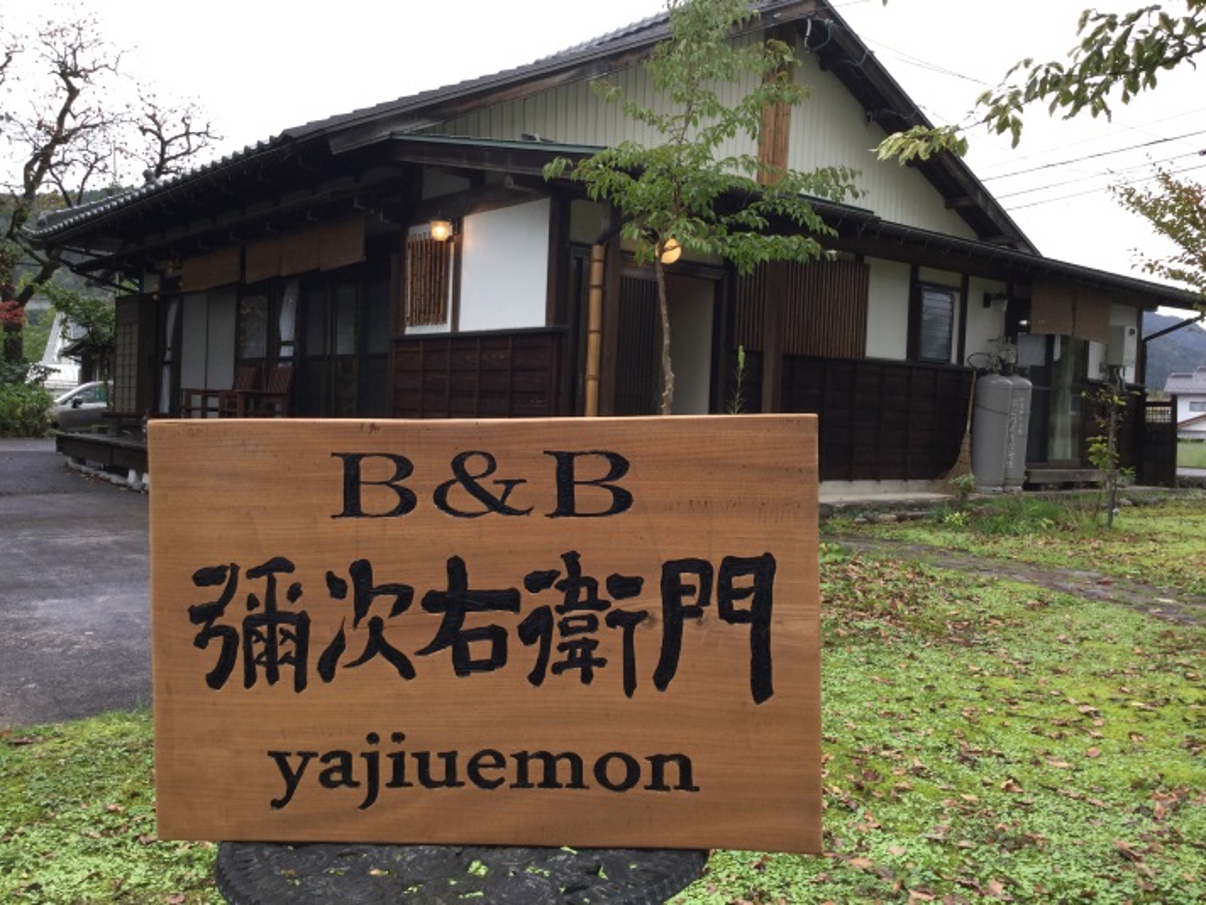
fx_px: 1080
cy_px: 452
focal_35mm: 31
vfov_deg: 45.4
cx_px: 603
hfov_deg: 58.4
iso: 25
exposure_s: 1/196
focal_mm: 3.3
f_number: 2.4
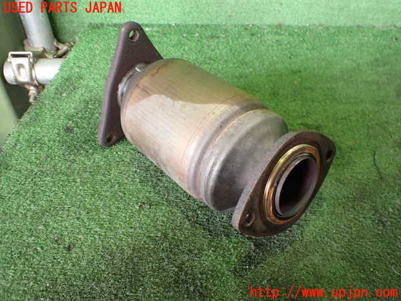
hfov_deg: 60.0
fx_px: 348
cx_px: 200
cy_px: 150
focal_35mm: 30
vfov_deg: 46.8
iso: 800
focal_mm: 5.4
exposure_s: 1/80
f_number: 2.3
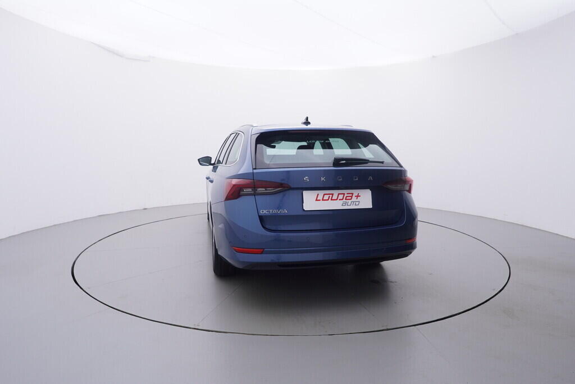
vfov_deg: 56.2
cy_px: 192
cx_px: 288
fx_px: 360
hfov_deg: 77.3
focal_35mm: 22
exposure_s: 1/80
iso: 200
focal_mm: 15
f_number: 5
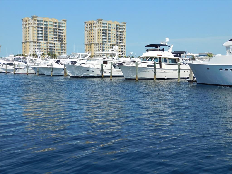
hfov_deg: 42.1
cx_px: 116
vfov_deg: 32.2
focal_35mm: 45
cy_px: 87
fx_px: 302
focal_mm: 8
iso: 125
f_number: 7.4
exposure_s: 1/400
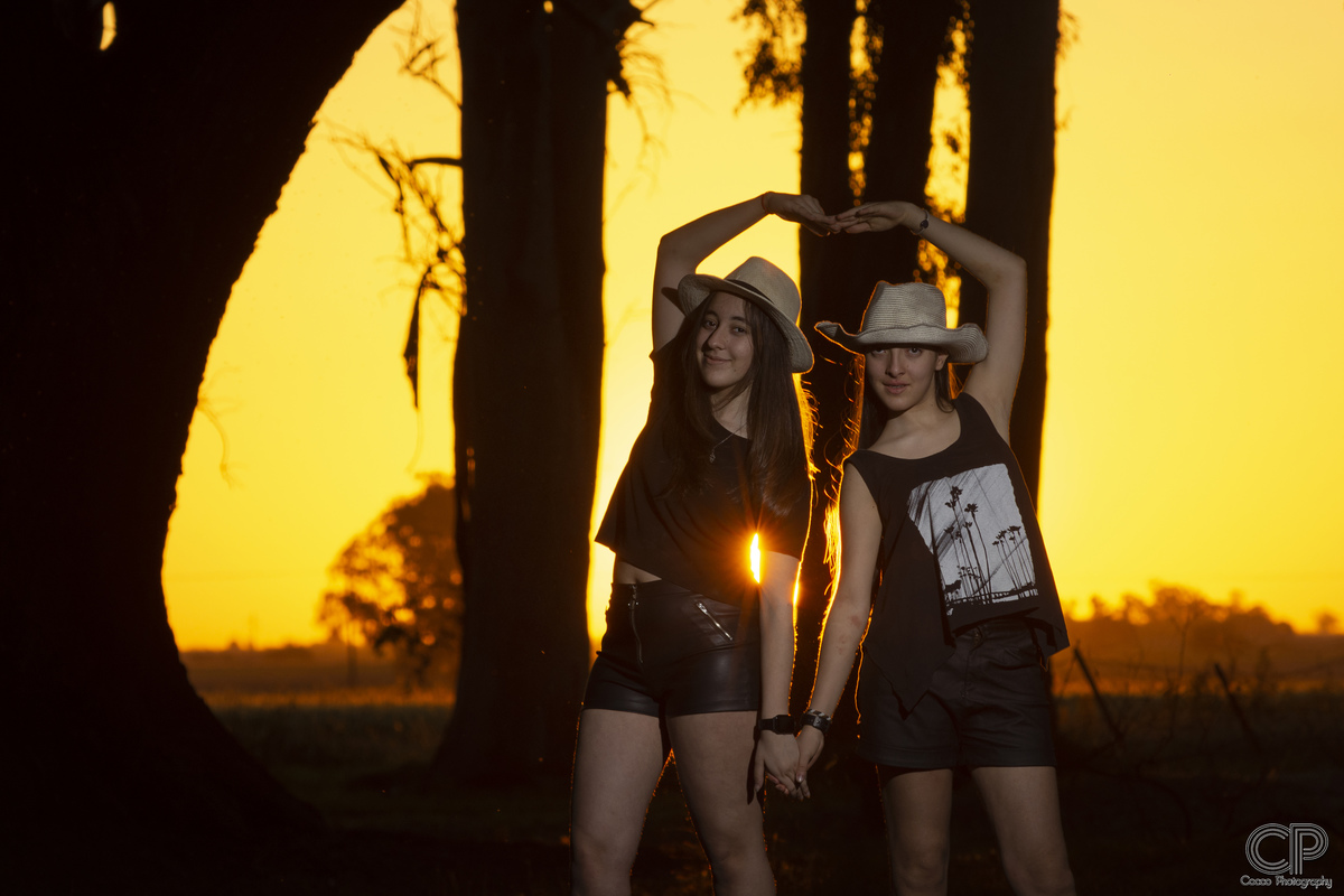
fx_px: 11199
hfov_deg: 6.9
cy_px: 448
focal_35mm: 300
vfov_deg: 4.6
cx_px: 672
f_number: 6.3
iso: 320
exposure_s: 1/320
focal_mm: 200
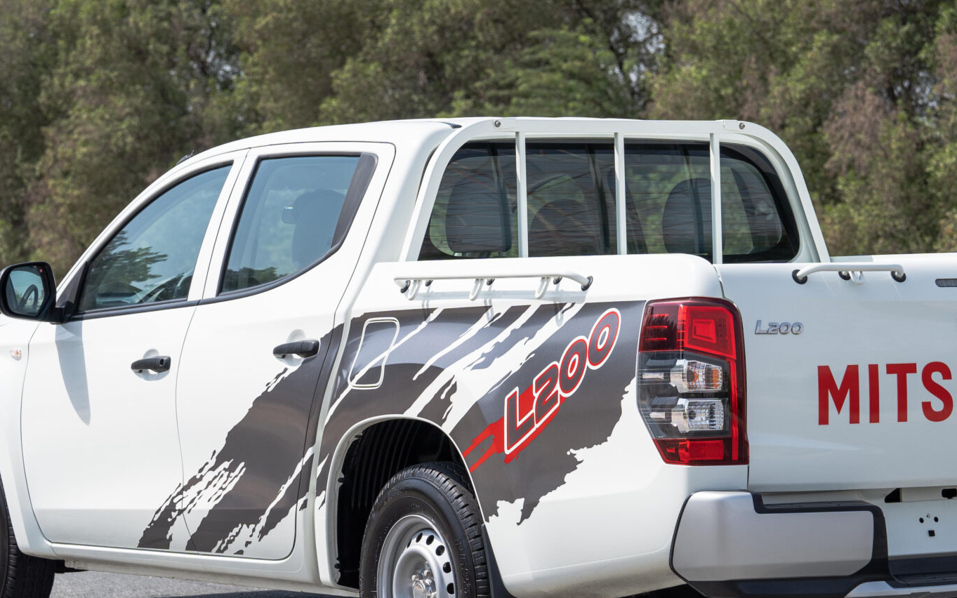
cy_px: 350
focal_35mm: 134
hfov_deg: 15.6
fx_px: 3495
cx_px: 504
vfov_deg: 9.8
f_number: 5
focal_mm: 70
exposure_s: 1/800
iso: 100
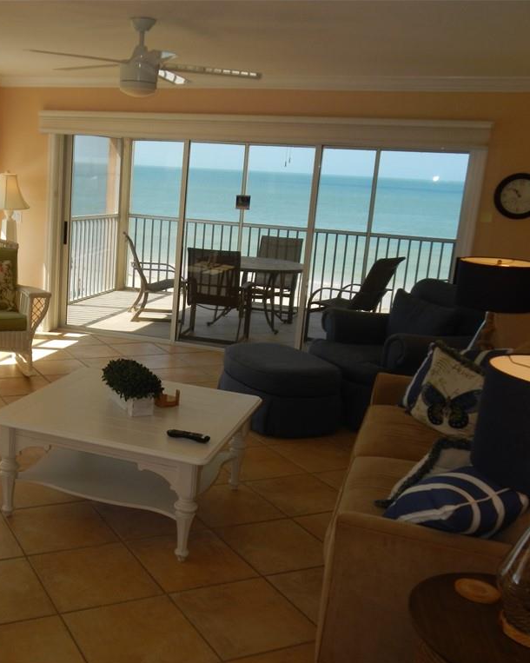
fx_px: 745
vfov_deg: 47.9
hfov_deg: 37.8
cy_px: 333
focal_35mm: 38
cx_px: 113
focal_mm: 5.2
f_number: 3.3
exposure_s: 1/200
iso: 125
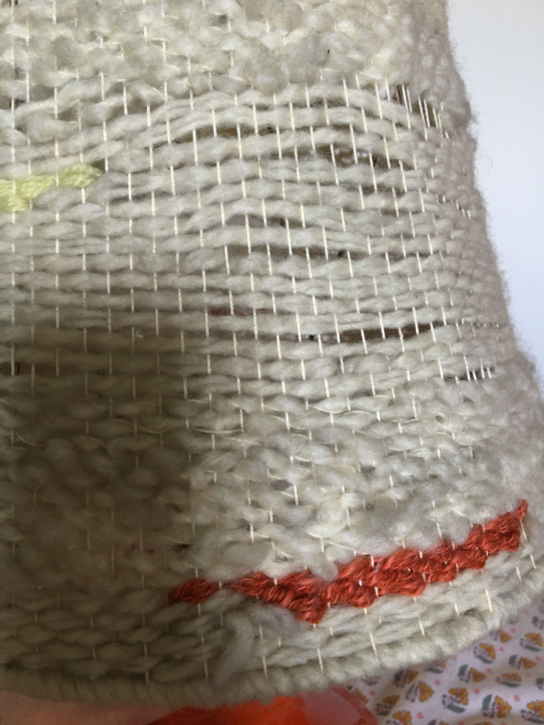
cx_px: 272
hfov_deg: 48.2
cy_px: 362
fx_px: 608
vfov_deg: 61.7
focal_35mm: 29
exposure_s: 1/33
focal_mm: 4.15
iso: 160
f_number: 2.2
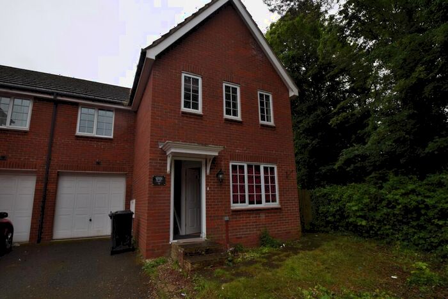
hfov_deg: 92.4
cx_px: 224
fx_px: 215
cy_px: 150
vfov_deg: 69.7
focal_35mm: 17
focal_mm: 11.5
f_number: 6.3
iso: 100
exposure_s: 1/160
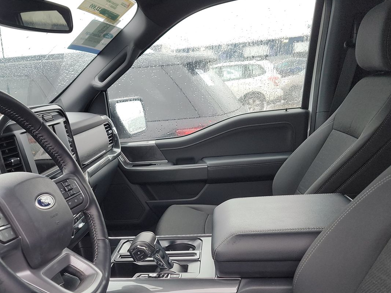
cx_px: 135
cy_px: 211
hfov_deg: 50.6
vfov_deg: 38.8
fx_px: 407
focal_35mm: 36
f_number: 1.8
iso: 118
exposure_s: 1/59
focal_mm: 6.7
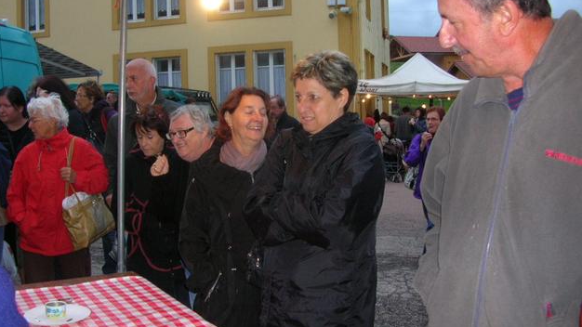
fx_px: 602
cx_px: 285
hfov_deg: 51.6
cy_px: 153
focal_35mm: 39
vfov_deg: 30.4
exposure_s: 1/60.1
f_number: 2.8
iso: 105
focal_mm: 5.8
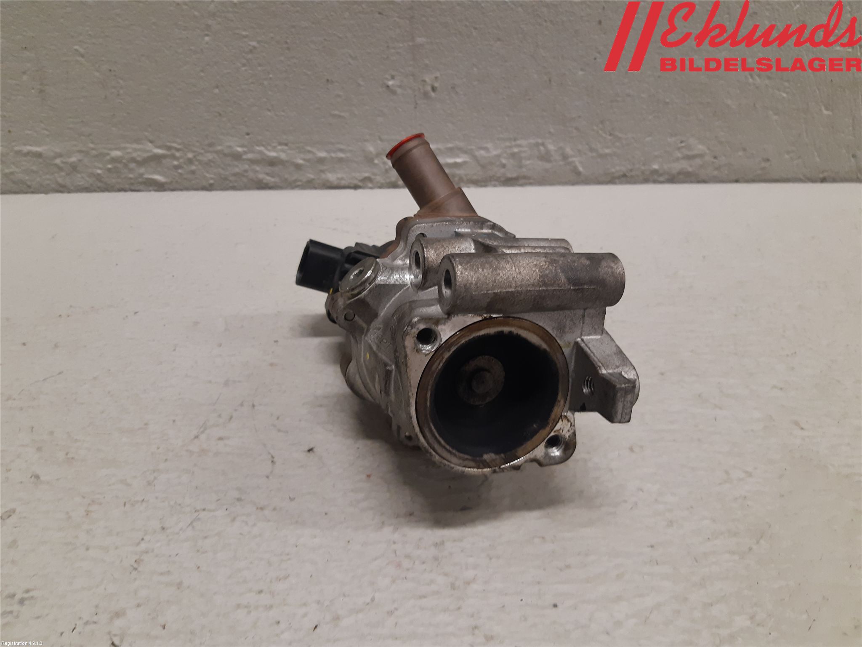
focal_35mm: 26
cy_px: 324
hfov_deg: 67.3
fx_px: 647
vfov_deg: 53.1
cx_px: 431
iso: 160
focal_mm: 3.93
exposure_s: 1/50
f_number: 1.7
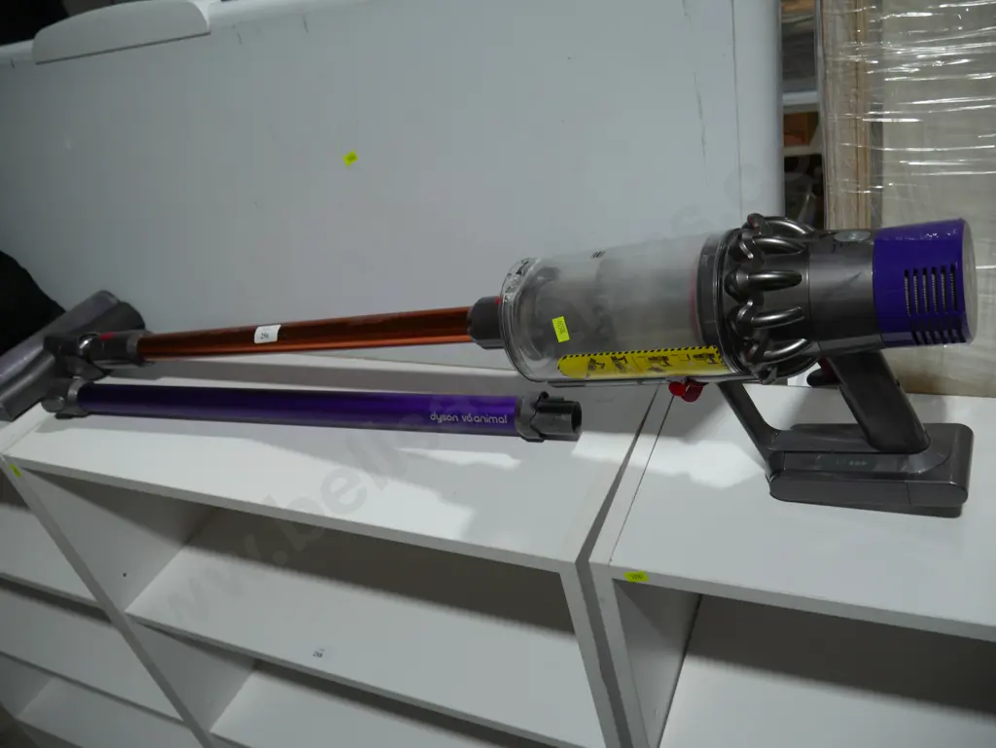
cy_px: 374
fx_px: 806
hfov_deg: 63.4
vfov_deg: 49.8
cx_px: 498
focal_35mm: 28
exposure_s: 1/160
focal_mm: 14
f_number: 4
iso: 200
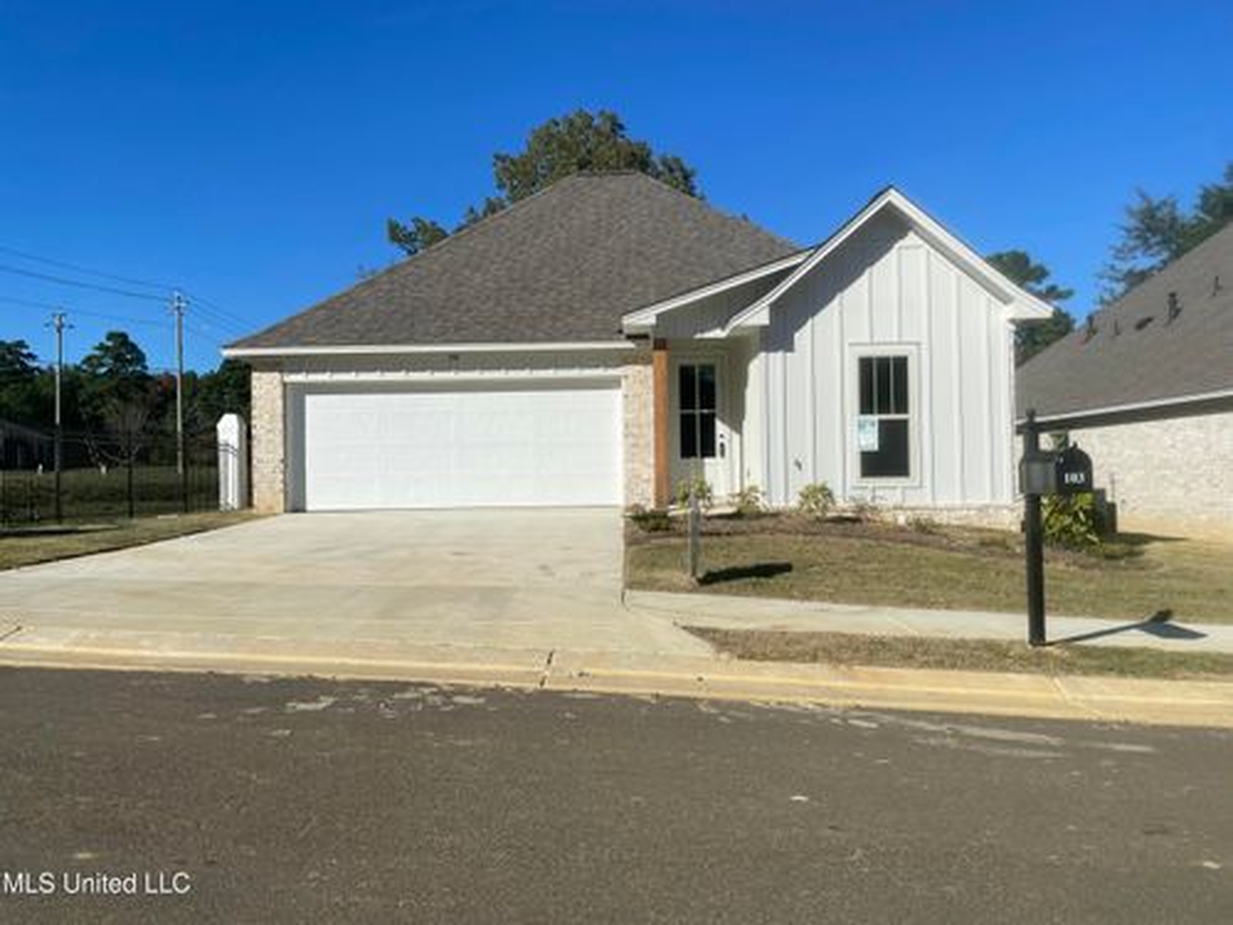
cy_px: 462
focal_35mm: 26
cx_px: 616
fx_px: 926
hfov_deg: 67.3
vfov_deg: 53.1
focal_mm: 4.2
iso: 32
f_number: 1.6
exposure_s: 1/6897
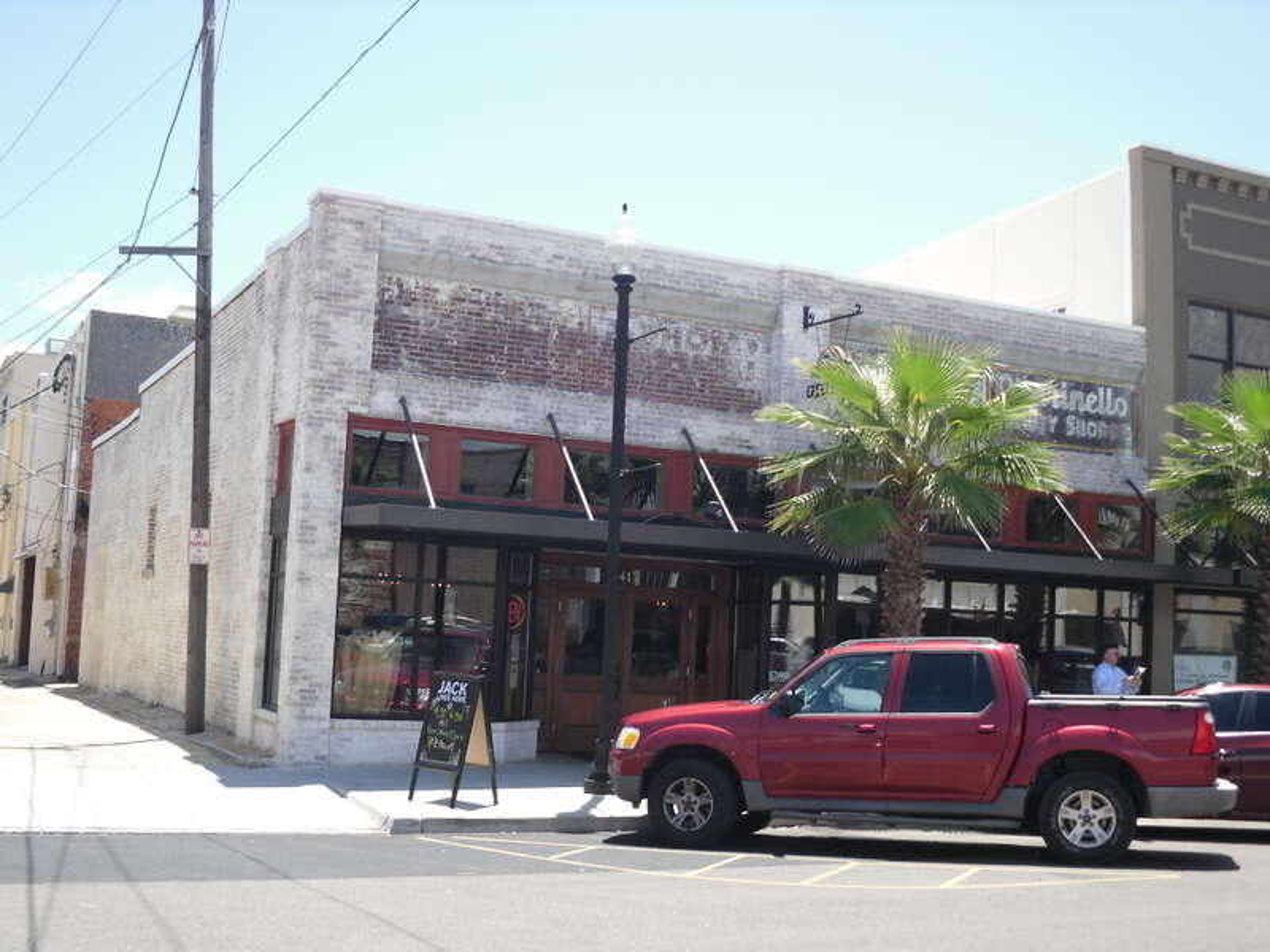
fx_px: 1504
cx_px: 635
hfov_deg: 45.8
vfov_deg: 35.1
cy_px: 476
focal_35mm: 41
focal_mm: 7.44
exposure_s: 1/69
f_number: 8.8
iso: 80
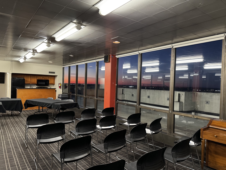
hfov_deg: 71.6
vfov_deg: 56.8
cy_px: 85
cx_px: 113
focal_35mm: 24
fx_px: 157
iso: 640
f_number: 1.78
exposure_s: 1/60
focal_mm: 6.76
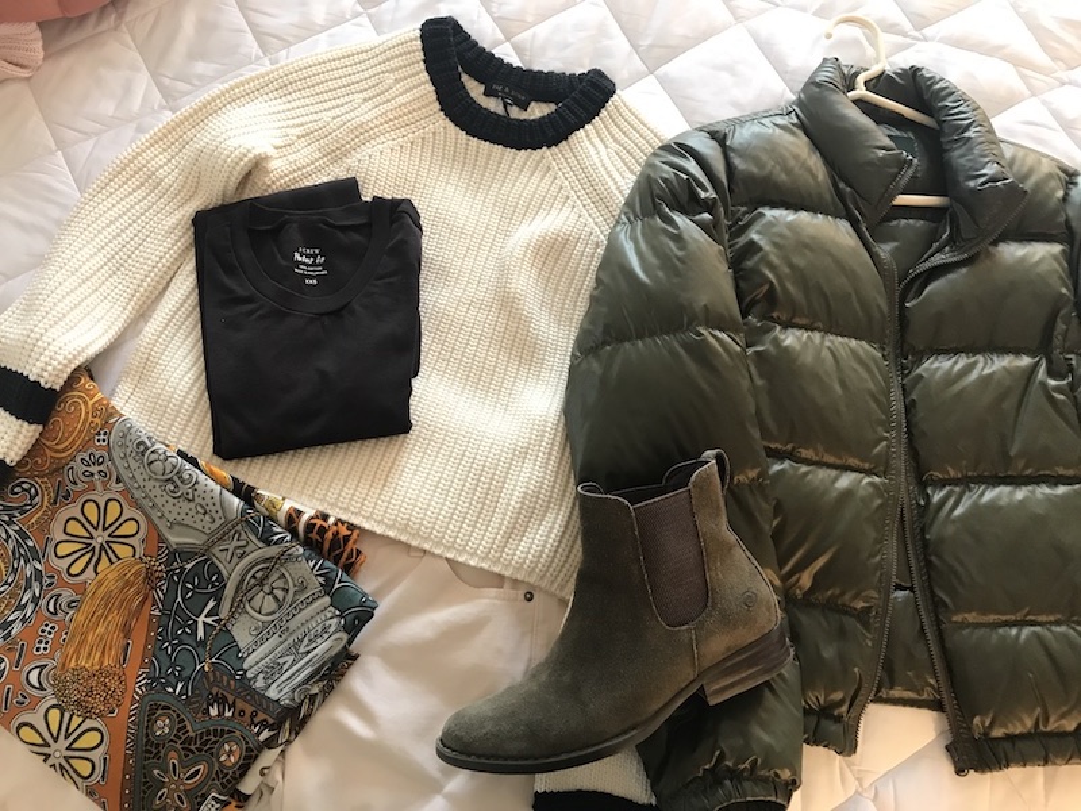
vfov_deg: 49.7
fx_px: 874
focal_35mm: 28
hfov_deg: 63.4
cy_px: 406
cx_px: 540
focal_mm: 3.99
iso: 50
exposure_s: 1/15
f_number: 1.8
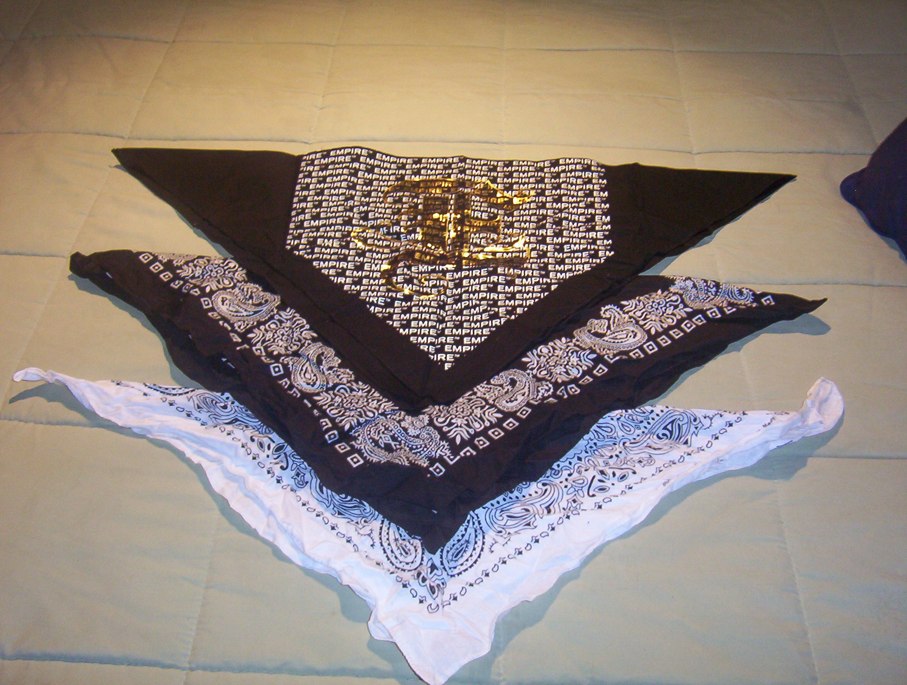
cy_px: 342
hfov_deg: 51.2
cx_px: 454
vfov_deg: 39.8
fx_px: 945
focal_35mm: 36
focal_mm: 5.54
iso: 140
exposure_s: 1/30
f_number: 2.76
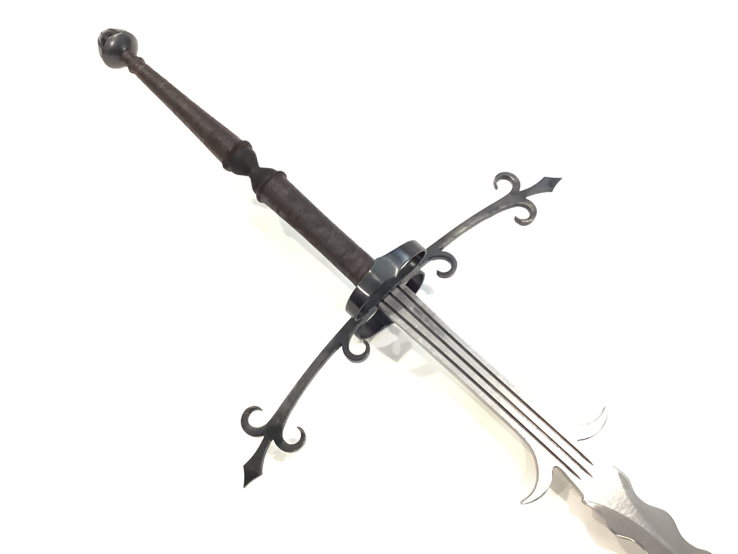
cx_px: 369
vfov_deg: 45.4
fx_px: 661
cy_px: 277
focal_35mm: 31
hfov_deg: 58.4
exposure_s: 1/40
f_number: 2.4
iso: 250
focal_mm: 3.3
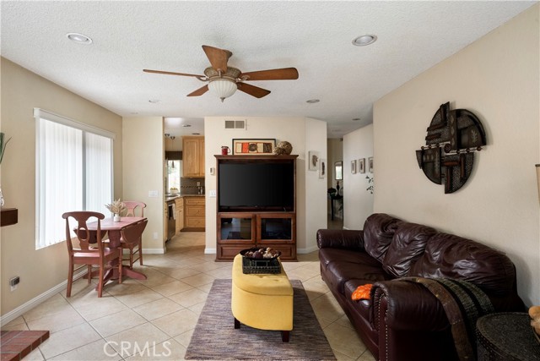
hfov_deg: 90.0
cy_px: 180
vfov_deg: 67.4
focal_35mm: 18
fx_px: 270
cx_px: 270
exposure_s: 1/2.5
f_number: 11
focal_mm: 18
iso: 320
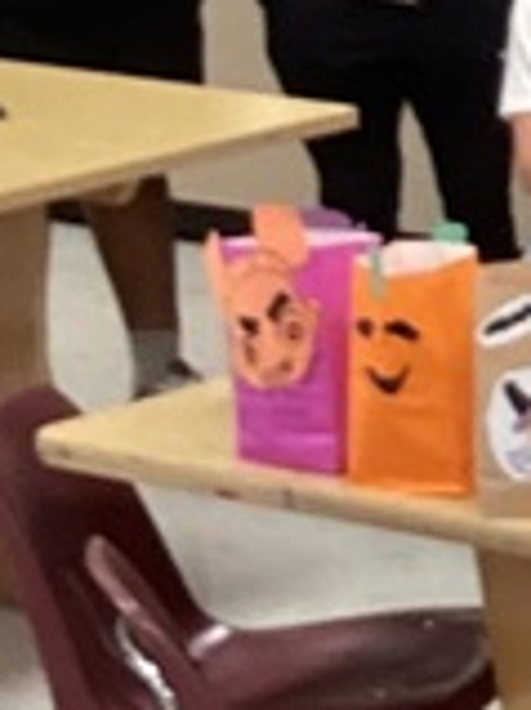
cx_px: 1611
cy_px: 460
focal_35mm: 200
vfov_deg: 9.9
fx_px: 4096
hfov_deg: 6.7
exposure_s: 1/60
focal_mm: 3.3
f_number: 2.4
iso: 125
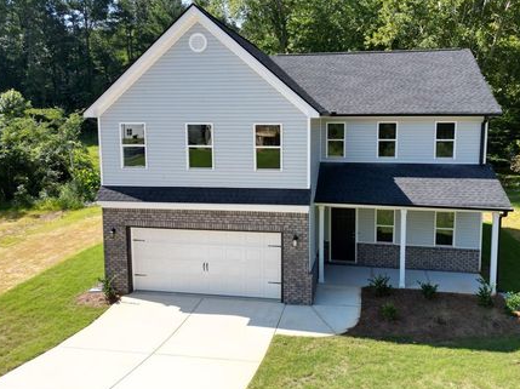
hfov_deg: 63.3
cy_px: 167
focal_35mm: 28
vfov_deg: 49.5
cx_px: 290
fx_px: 420
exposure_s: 1/1600
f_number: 1.7
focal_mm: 6.72
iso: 100
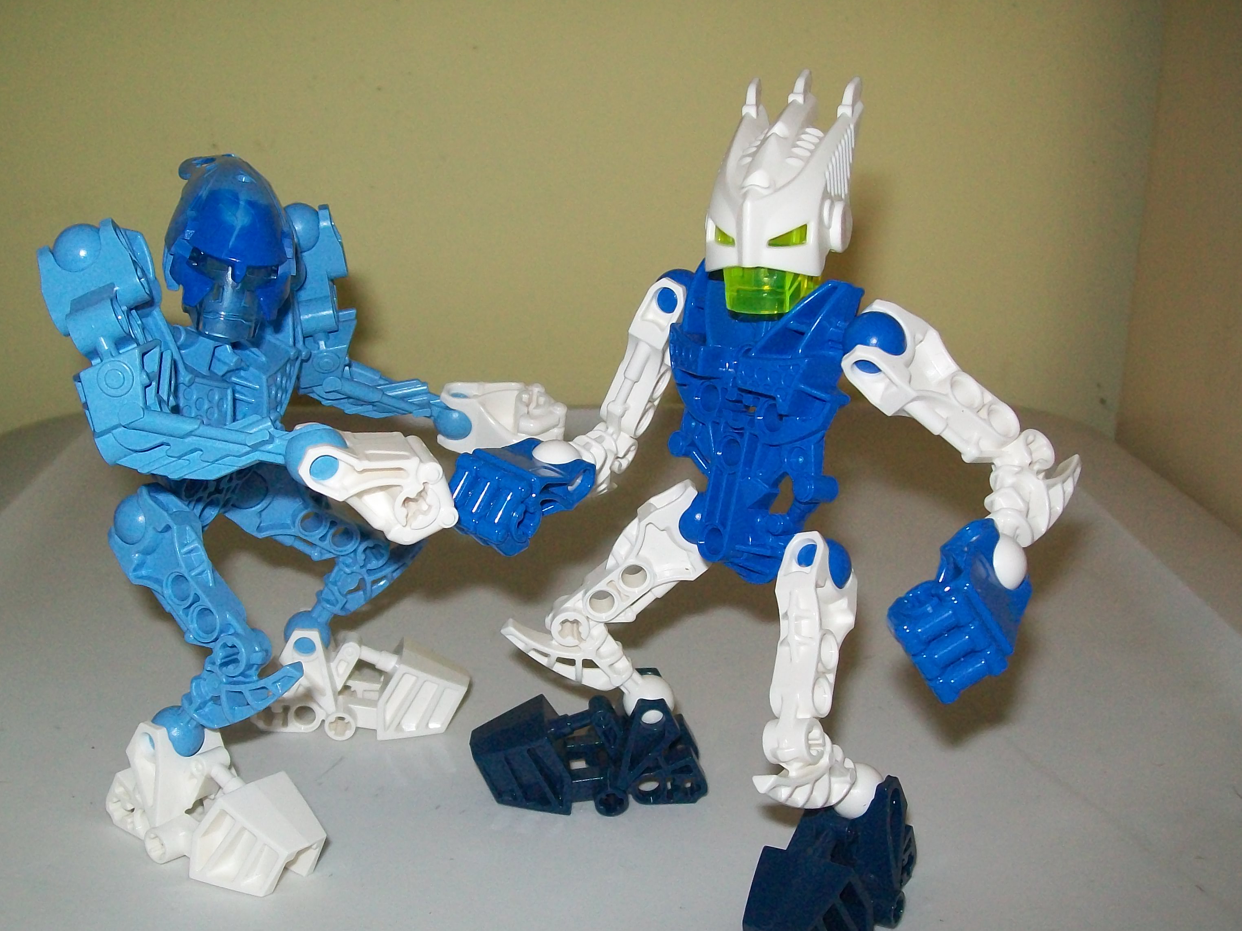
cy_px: 526
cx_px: 538
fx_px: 1471
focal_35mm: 41
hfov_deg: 45.7
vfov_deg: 35.1
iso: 160
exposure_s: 1/60
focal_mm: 6
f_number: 2.7
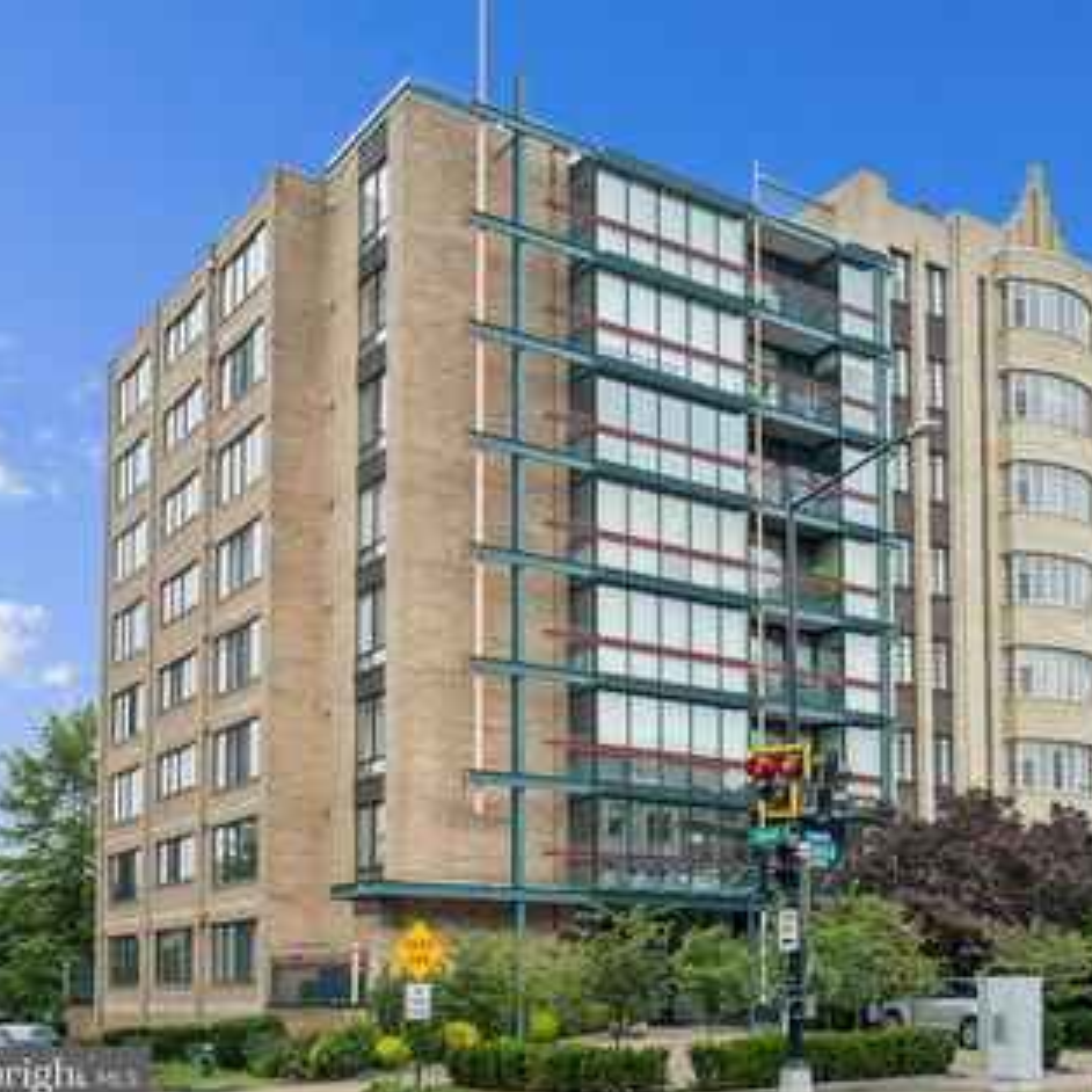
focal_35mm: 39
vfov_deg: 42.8
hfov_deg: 41.7
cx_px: 803
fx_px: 1392
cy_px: 549
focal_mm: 20
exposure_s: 1/80
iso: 125
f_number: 7.1
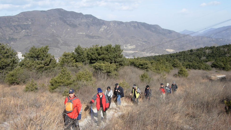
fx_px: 245
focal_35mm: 40
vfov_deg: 29.7
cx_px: 114
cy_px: 76
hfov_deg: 50.5
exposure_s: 1/296
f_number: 5.4
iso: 50
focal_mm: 7.5
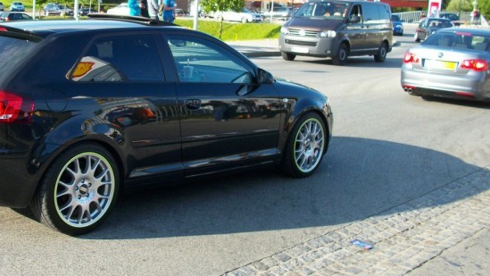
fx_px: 702
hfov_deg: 37.8
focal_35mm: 54
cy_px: 105
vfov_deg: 22.2
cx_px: 137
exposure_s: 1/321
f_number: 2.9
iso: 80
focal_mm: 5.7
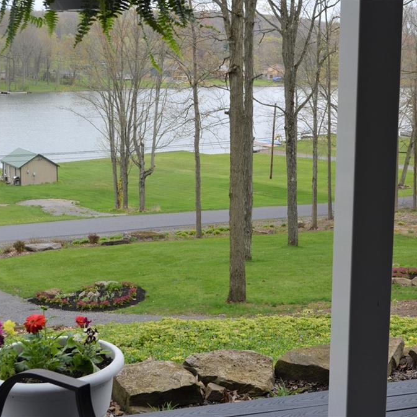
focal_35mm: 58
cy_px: 208
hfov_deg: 29.4
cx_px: 268
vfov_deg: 29.6
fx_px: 790
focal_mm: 30
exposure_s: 1/200
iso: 200
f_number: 8
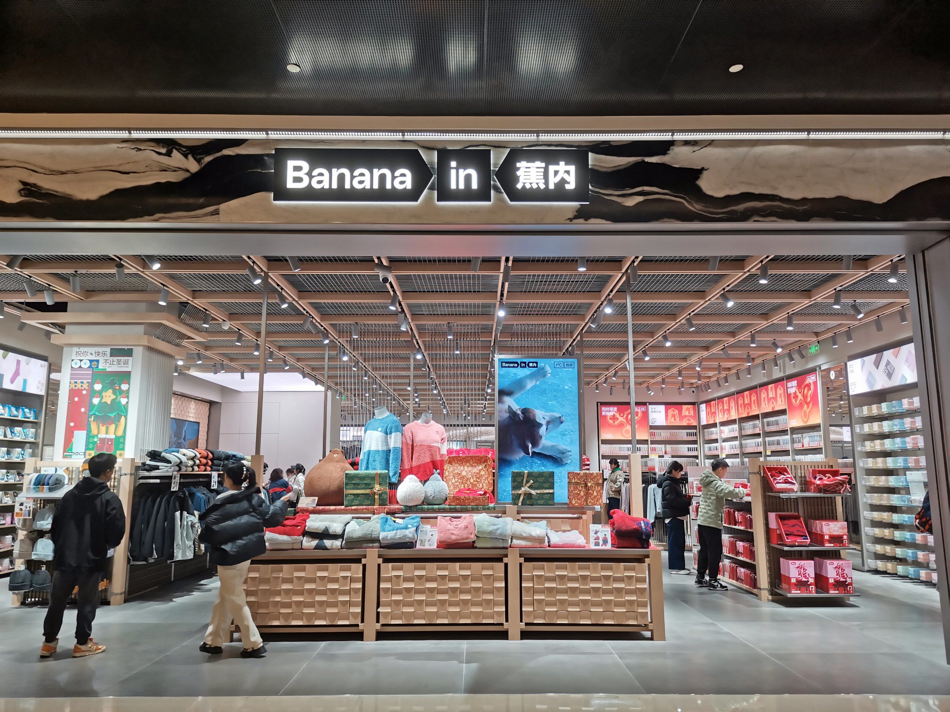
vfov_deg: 53.1
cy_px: 356
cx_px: 475
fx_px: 714
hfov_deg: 67.3
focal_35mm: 26
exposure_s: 1/100
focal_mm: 4.75
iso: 80
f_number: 1.8
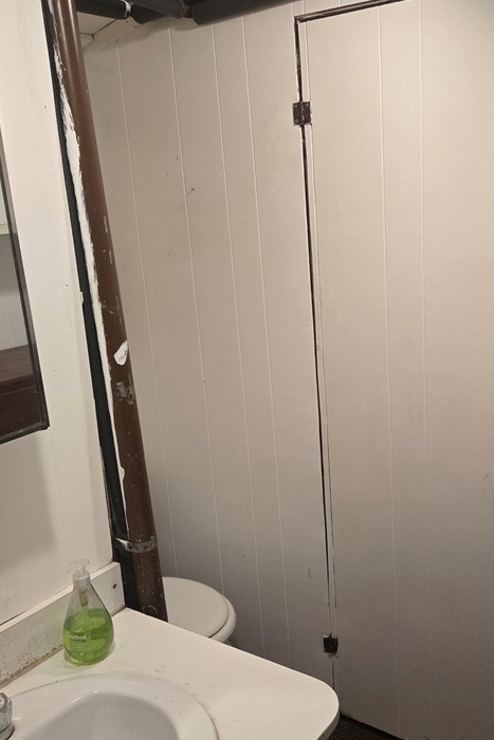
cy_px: 378
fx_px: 720
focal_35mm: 35
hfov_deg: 37.4
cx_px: 332
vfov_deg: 54.4
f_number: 1.8
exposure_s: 1/120
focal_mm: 5.4
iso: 320
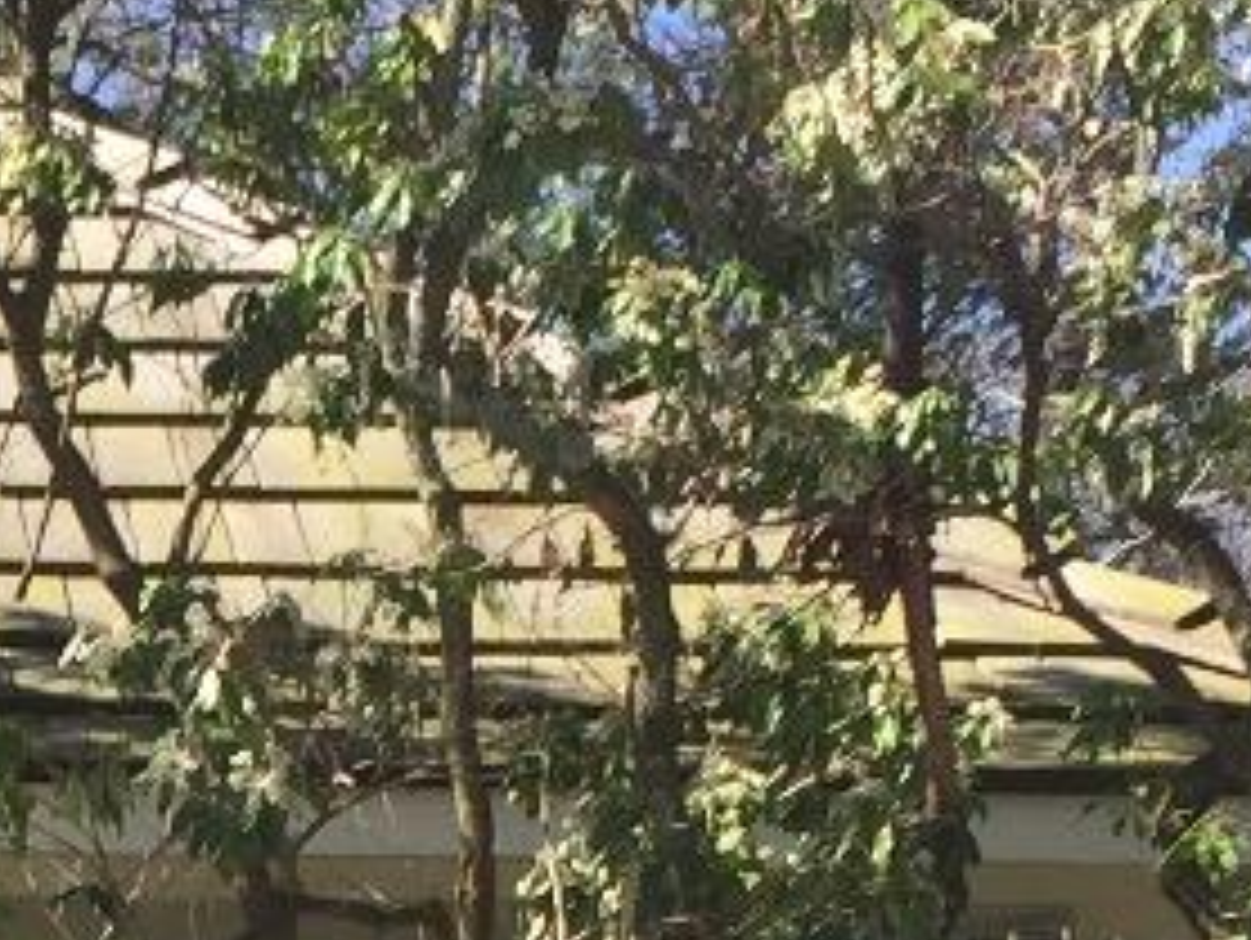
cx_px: -351
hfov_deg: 12.7
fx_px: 5426
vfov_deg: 9.7
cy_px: 1322
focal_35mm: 150
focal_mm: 4.15
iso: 32
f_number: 2.2
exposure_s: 1/807
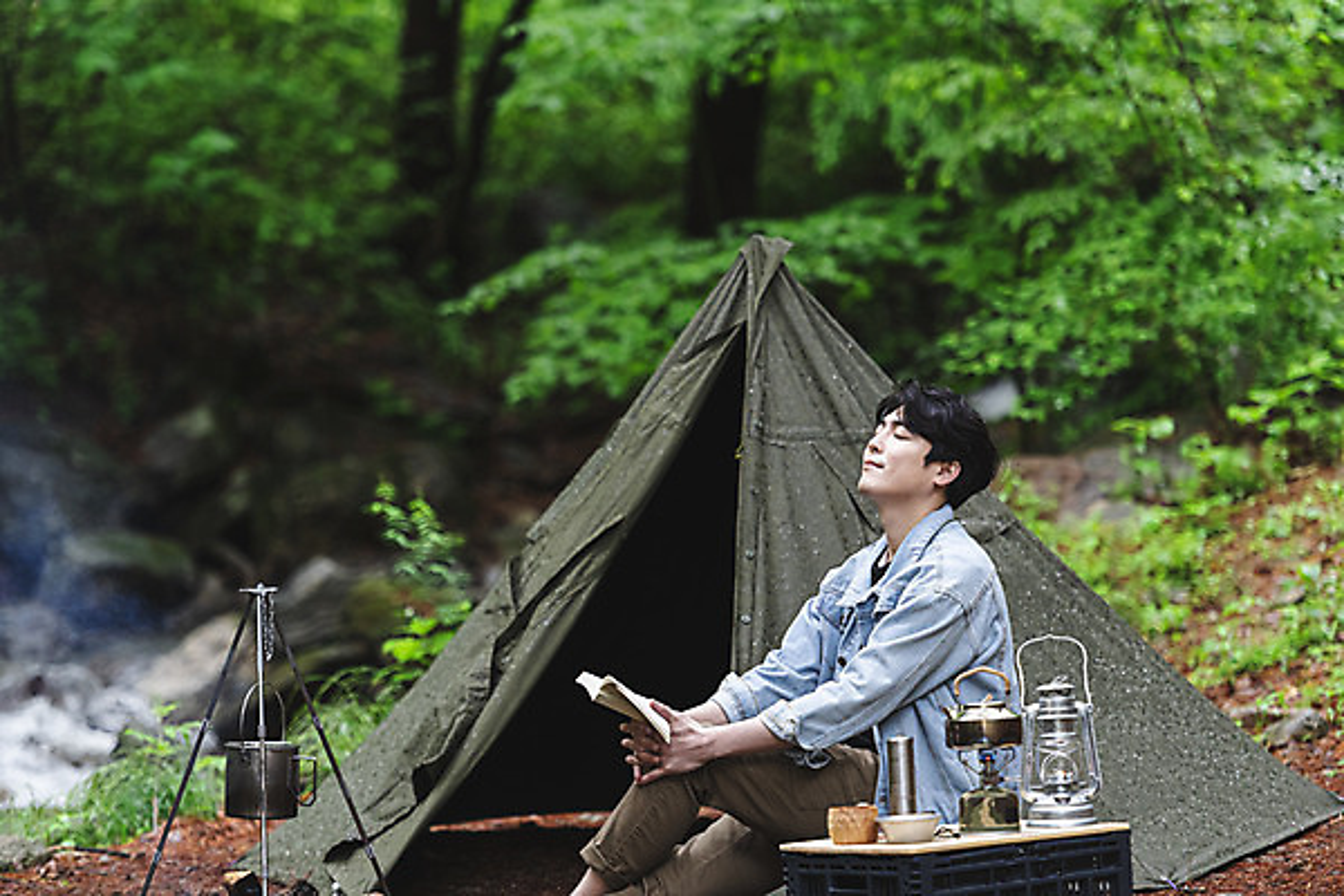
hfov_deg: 12.8
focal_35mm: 160
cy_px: 448
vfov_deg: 8.6
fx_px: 5973
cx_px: 672
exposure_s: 1/250
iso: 800
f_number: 2.8
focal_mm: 160
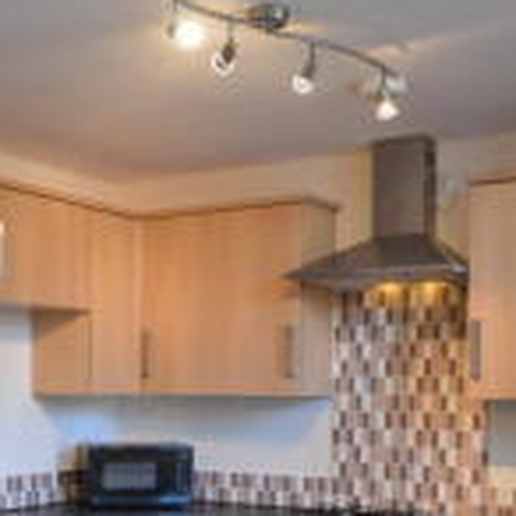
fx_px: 978
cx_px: 95
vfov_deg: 28.8
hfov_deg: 28.8
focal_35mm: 58
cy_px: 429
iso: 800
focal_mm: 14
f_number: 4.8
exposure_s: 1/60
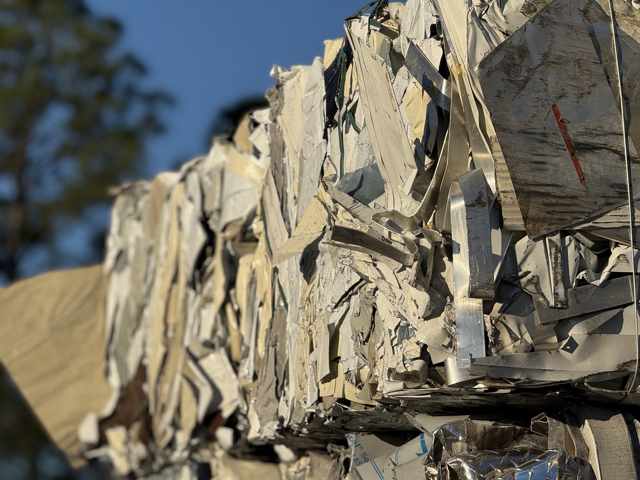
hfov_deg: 16.4
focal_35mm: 120
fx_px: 2219
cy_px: 240
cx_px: 320
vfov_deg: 12.3
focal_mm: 15.66
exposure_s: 1/2525
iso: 50
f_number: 2.8
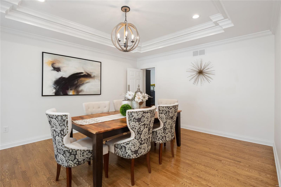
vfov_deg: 73.7
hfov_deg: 96.7
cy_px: 94
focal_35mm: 16
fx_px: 125
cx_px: 140
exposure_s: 1/3
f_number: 8
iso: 400
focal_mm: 8
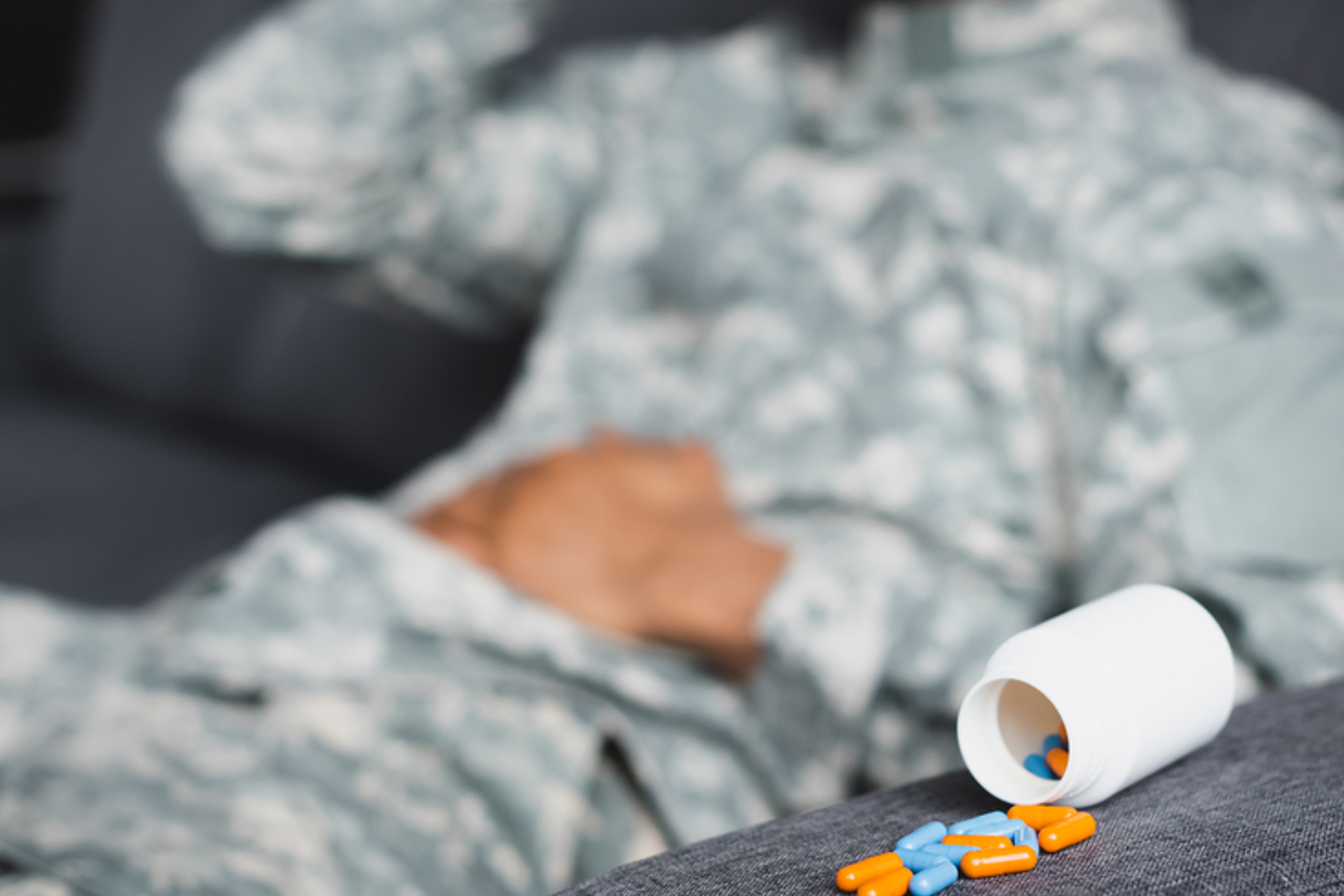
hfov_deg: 29.6
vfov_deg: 20.0
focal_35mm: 68
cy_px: 453
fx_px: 2538
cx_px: 780
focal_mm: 50
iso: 640
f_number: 3.2
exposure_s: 1/100
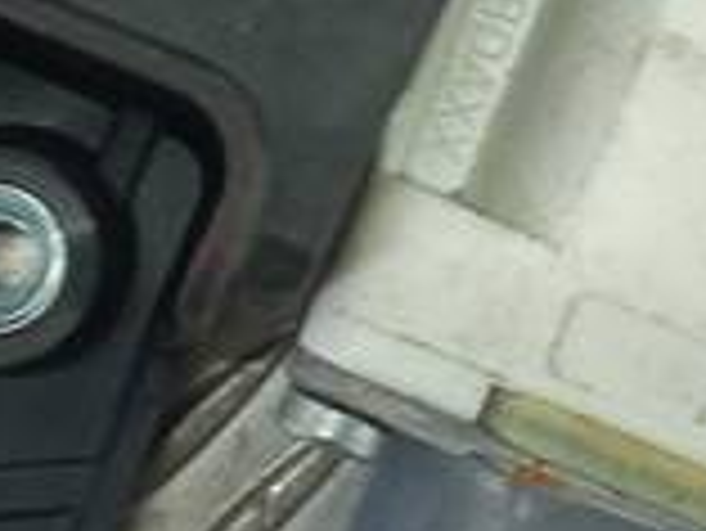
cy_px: -90
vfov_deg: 9.0
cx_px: 549
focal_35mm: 163
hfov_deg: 12.1
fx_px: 3327
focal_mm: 4.6
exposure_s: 1/50
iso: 64
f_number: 1.8
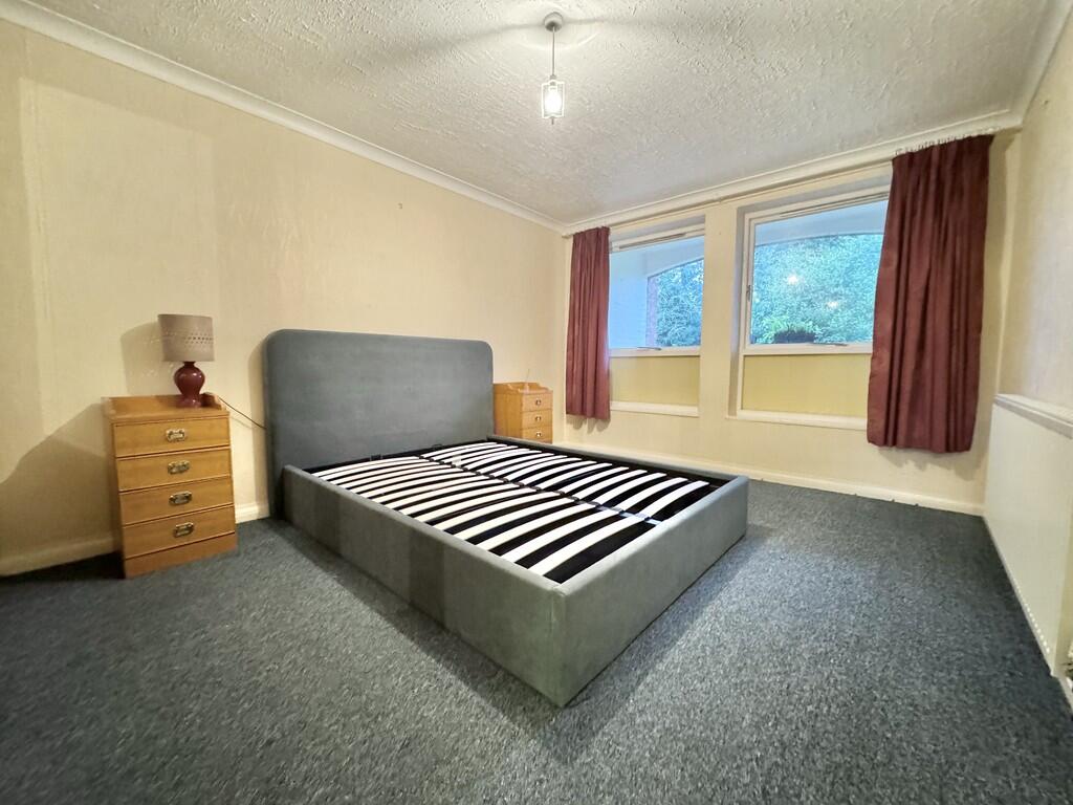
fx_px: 434
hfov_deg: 102.1
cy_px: 402
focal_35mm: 14
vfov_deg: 85.7
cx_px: 536
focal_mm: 2.22
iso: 1000
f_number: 2.2
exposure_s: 1/50
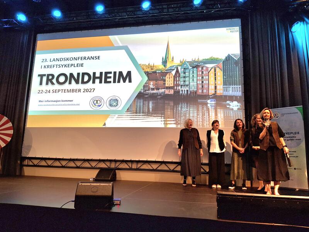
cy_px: 116
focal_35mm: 25
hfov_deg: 69.4
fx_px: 223
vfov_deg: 54.9
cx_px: 154
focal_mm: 4.69
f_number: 1.8
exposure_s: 1/50
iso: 125
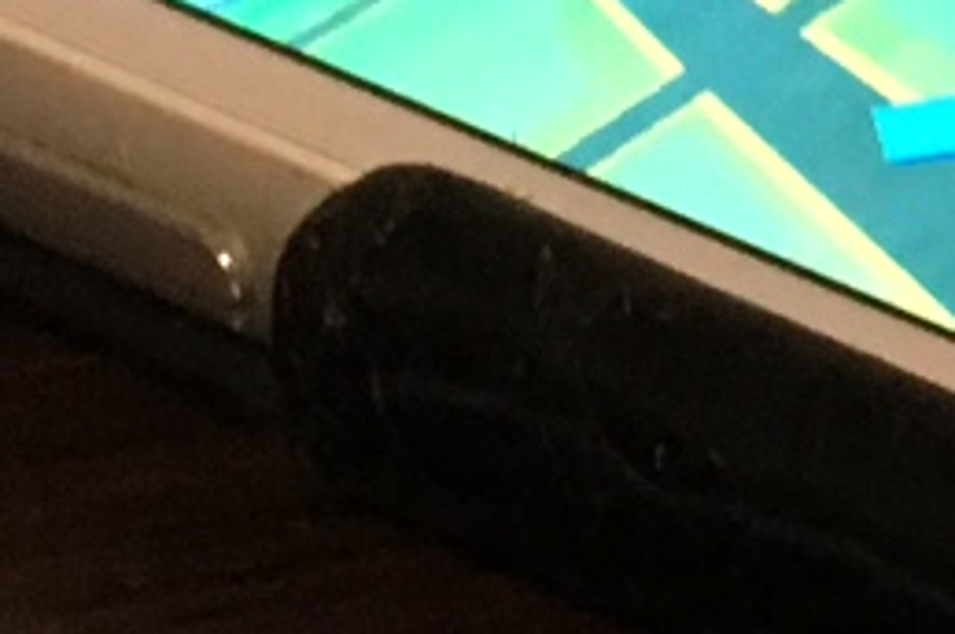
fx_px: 6226
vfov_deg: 5.8
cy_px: 671
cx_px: 2282
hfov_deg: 8.1
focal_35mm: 235
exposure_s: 1/33
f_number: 2.2
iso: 200
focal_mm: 4.15
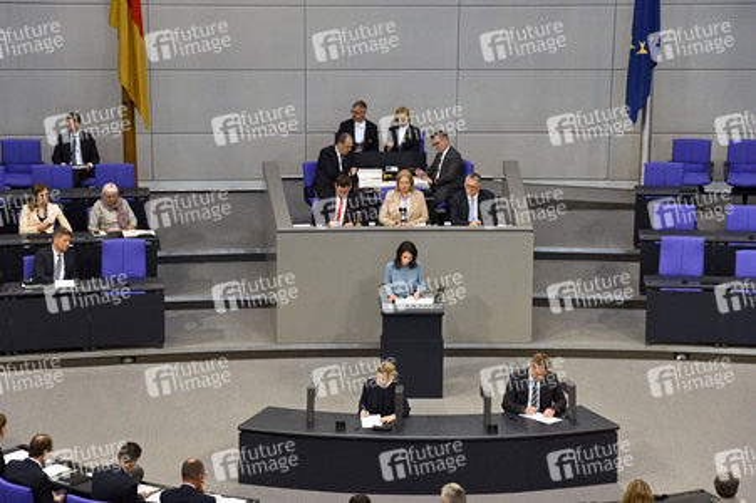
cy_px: 252
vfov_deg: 12.4
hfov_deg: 18.6
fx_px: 2308
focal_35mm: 110
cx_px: 378
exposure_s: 1/320
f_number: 6.3
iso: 6400
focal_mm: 110
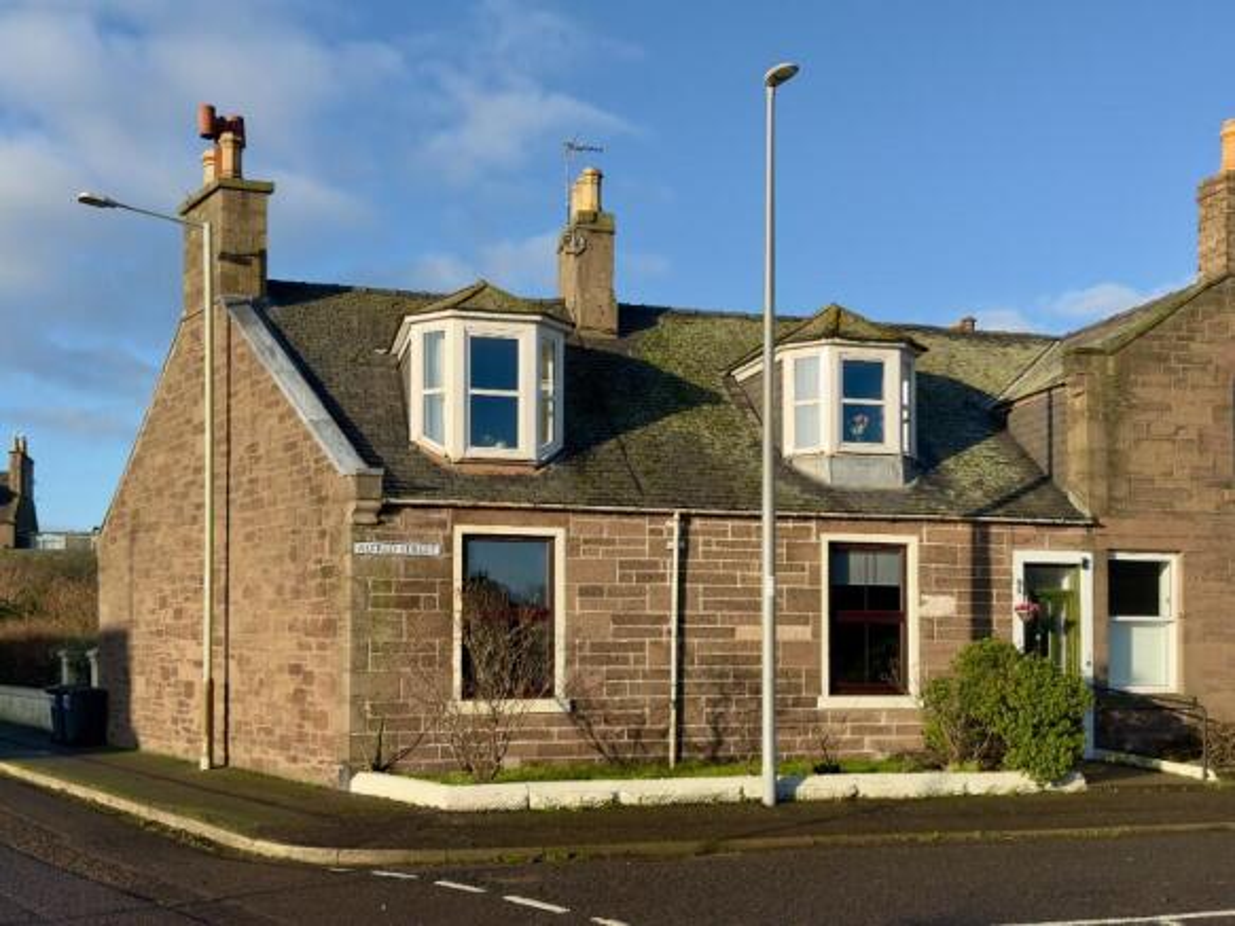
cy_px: 463
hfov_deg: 50.1
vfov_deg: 38.7
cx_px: 618
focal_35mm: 37
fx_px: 1320
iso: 64
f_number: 1.78
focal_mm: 6.76
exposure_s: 1/2717
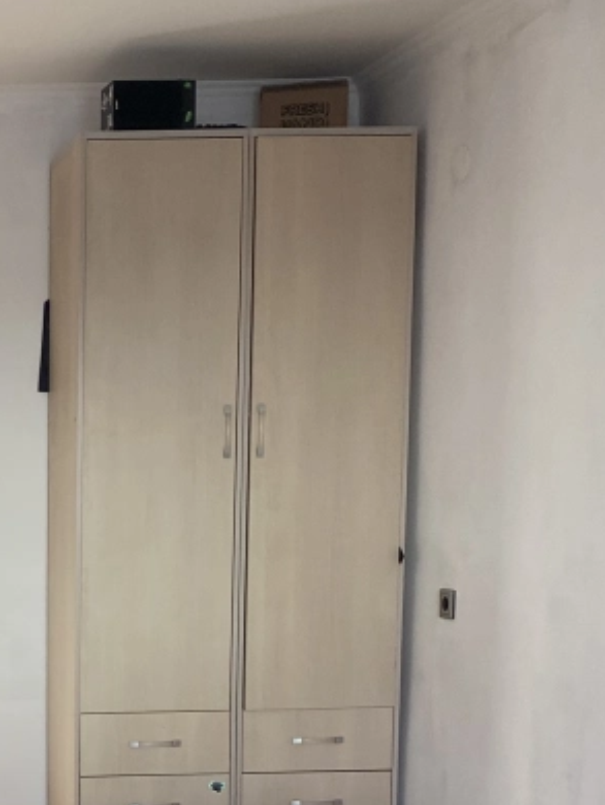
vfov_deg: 26.3
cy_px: 683
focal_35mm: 72
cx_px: -182
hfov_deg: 19.0
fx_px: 1676
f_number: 1.8
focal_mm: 4.25
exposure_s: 1/88
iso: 125
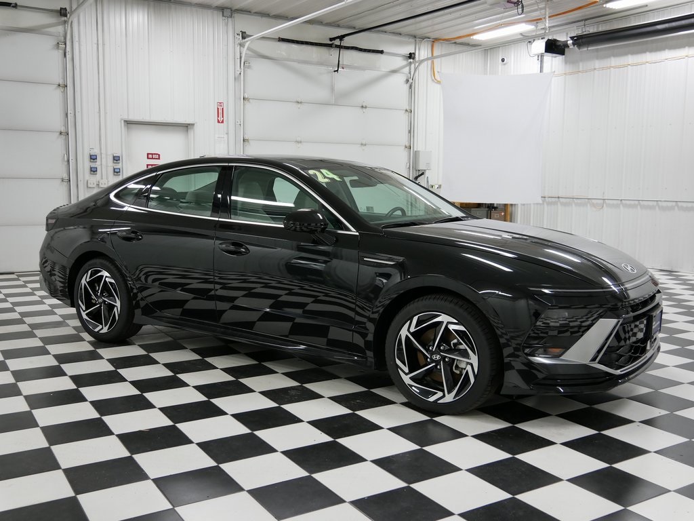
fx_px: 722
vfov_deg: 39.7
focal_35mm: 36
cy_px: 260
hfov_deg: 51.4
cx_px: 347
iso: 500
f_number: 3.9
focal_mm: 18
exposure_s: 1/60
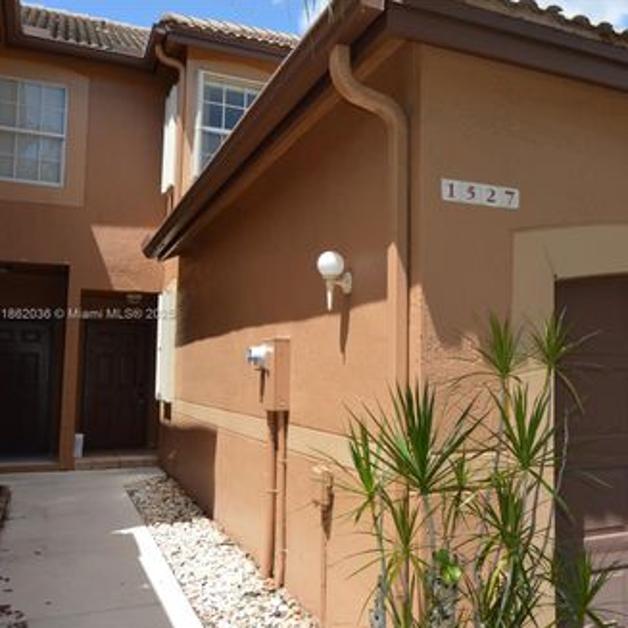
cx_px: 463
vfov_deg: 47.2
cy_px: 315
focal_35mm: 35
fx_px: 718
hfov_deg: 45.7
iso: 100
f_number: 9
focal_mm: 18
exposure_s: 1/200
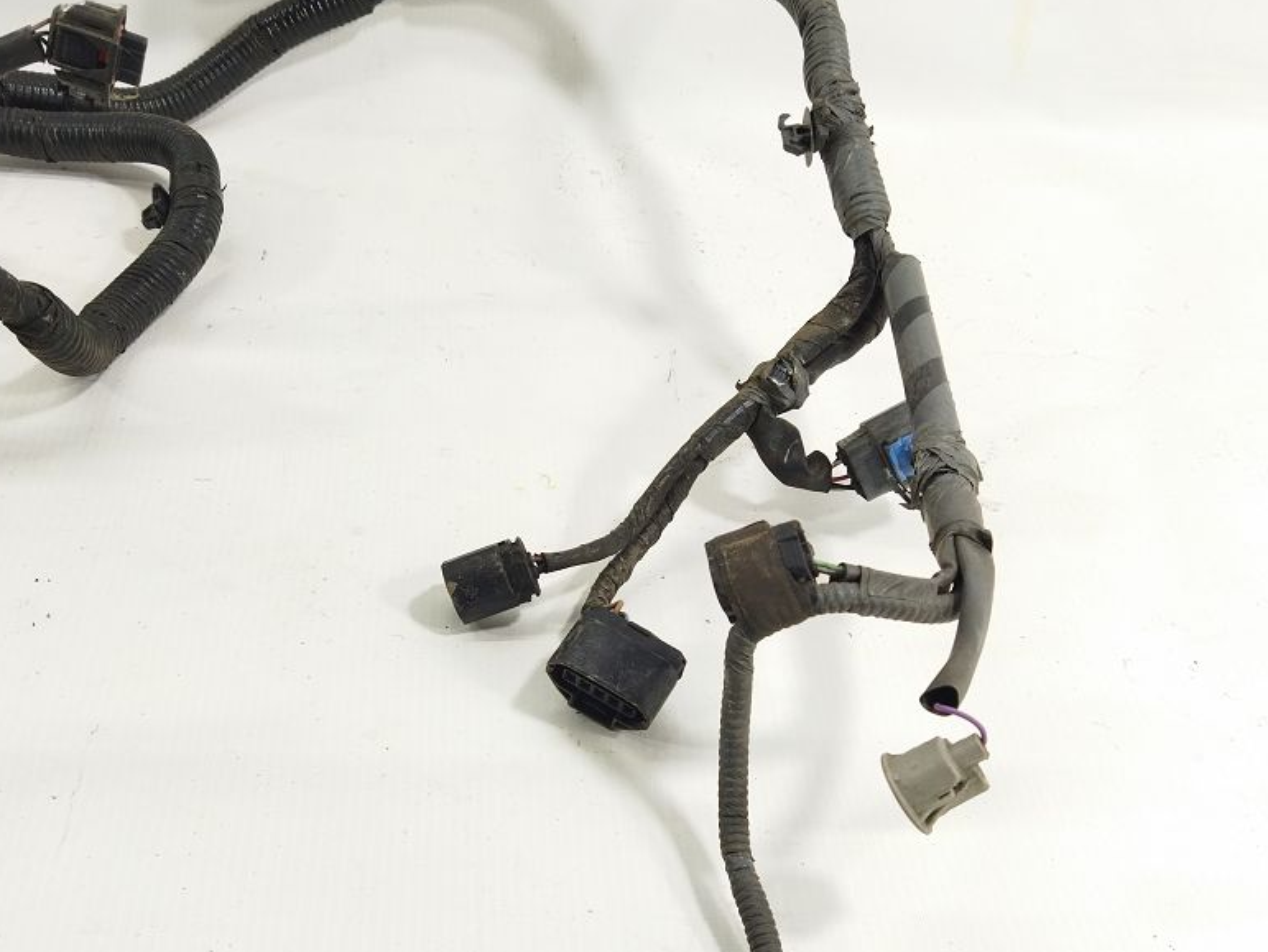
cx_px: 625
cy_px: 677
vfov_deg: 33.9
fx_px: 1539
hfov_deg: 44.8
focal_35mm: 42
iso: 105
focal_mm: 4.71
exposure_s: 1/100
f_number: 1.79
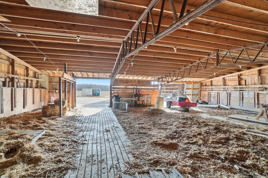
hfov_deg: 100.4
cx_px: 134
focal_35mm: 15
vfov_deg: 77.3
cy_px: 89
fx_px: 112
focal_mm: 10
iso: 125
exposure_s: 1/80
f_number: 6.3
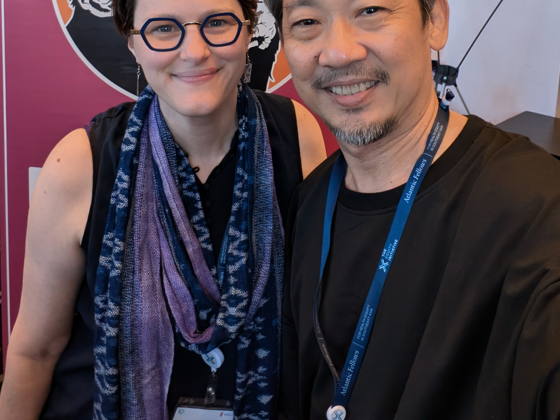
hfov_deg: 52.6
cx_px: 281
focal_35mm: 35
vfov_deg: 38.1
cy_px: 46
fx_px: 566
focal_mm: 3.06
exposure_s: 1/100
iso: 352
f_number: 2.2
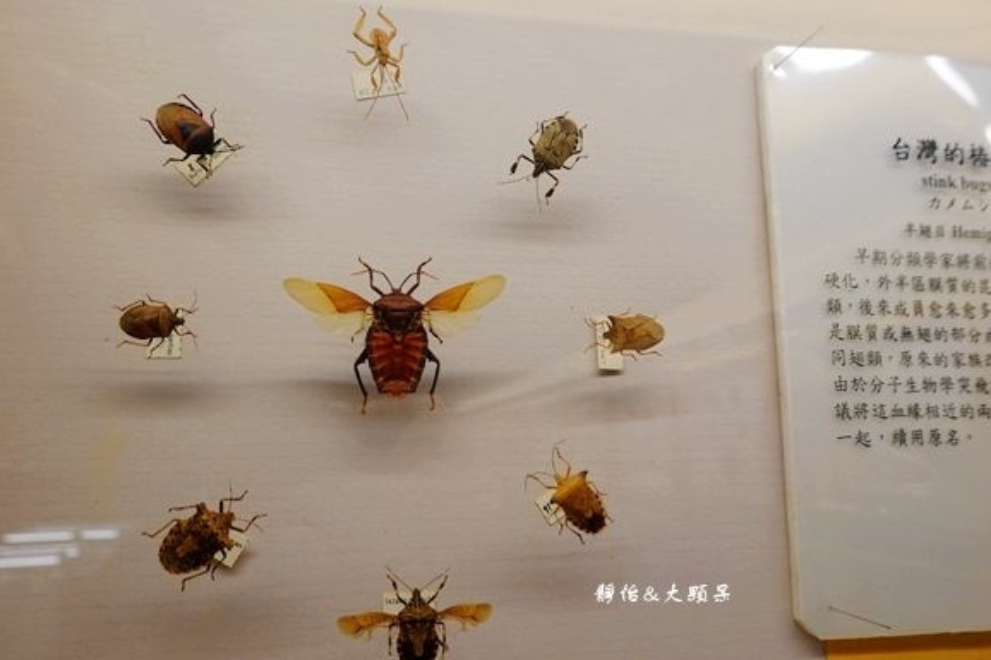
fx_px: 743
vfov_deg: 47.9
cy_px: 335
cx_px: 496
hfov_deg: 67.4
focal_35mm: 27
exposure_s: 1/60
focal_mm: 9.13
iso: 125
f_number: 3.2
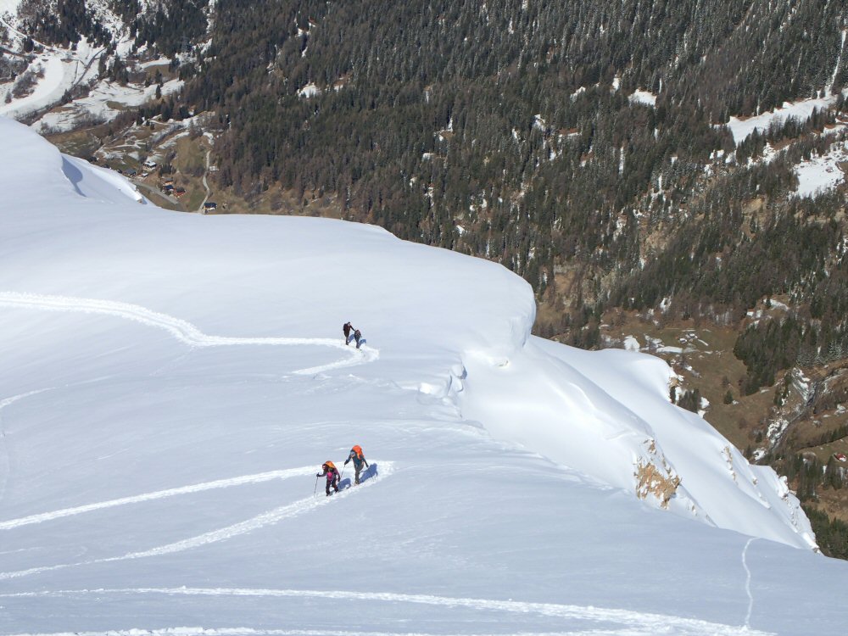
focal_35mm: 100
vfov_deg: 14.8
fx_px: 2450
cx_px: 424
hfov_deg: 19.6
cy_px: 318
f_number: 6.3
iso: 100
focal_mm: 18
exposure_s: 1/640
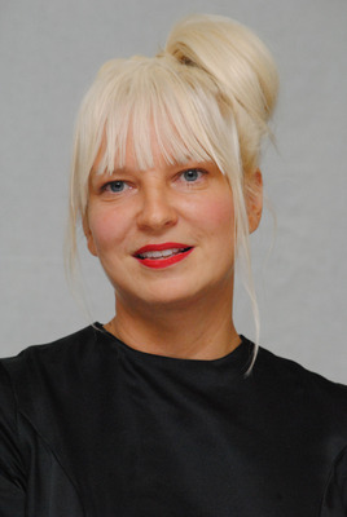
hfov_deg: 5.9
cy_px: 258
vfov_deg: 8.8
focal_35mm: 232
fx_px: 3350
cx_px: 174
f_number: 9
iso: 1600
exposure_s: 1/160
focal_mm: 155
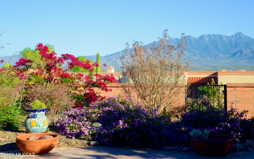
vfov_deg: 22.7
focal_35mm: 57
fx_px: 394
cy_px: 76
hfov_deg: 35.7
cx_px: 129
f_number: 16
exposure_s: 1/125
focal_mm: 55
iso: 200
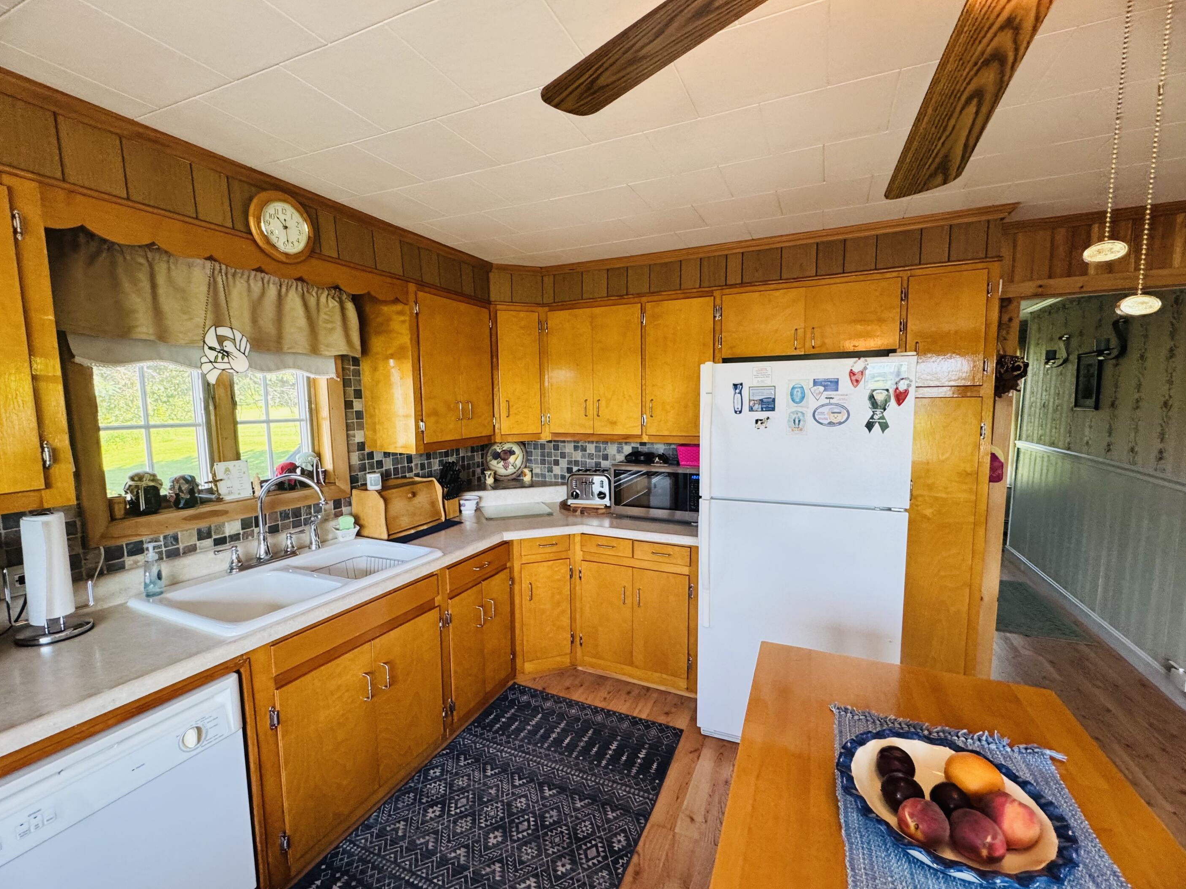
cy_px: 454
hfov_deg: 98.2
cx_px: 594
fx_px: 514
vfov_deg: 81.7
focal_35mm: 15
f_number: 2.2
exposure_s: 1/120
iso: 250
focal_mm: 2.22
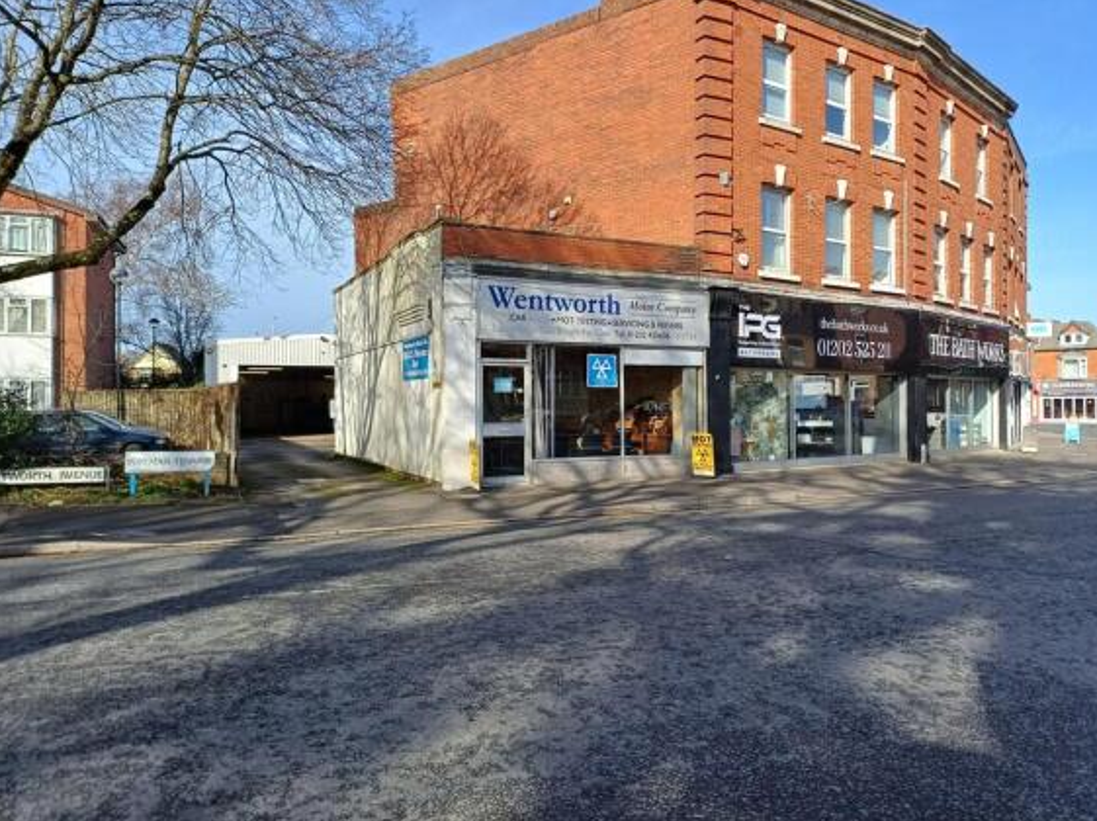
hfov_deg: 67.3
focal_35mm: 26
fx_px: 823
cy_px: 408
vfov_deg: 53.0
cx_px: 562
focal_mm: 4.65
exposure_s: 1/677
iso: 50
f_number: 1.8
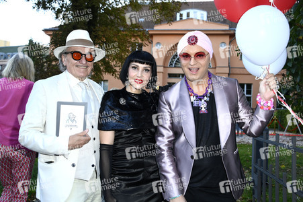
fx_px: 336
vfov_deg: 33.4
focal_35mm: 40
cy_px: 101
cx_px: 152
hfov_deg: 48.5
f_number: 5.6
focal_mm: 40
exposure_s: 1/200
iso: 1000
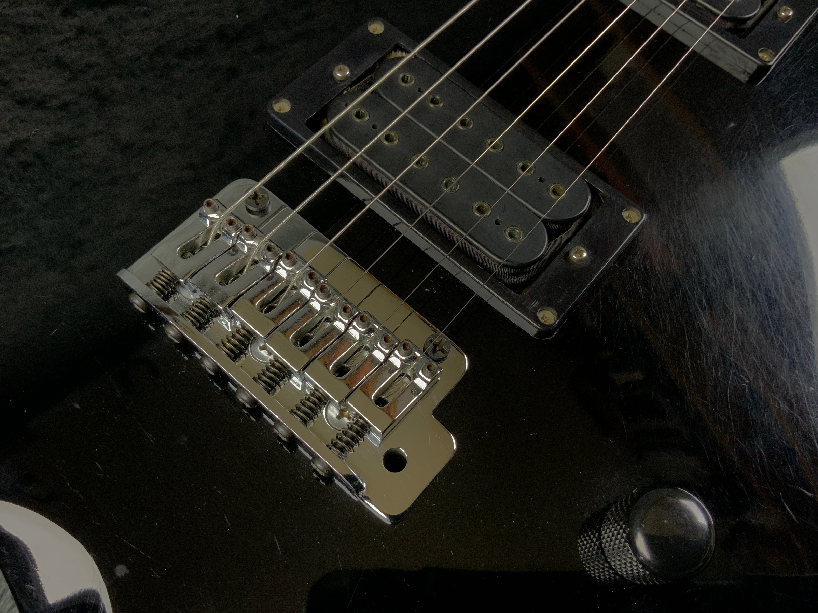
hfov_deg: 58.4
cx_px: 404
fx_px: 733
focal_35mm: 31
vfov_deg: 45.4
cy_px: 314
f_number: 1.8
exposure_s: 1/60
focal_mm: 3
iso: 64
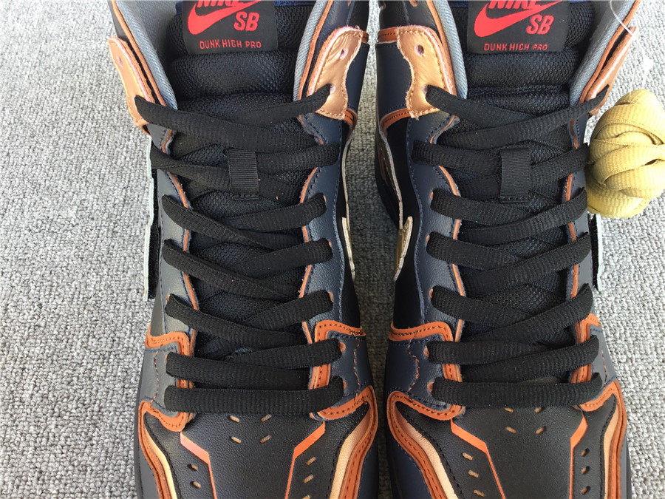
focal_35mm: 31
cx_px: 332
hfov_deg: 58.4
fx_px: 596
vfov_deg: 45.4
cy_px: 250
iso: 25
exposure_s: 1/50
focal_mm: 3.3
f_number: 2.4
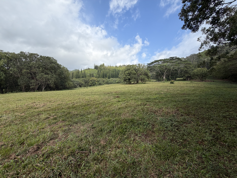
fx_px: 96
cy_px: 89
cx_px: 118
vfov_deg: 85.7
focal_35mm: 14
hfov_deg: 102.1
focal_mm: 2.22
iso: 32
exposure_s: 1/770
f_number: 2.2
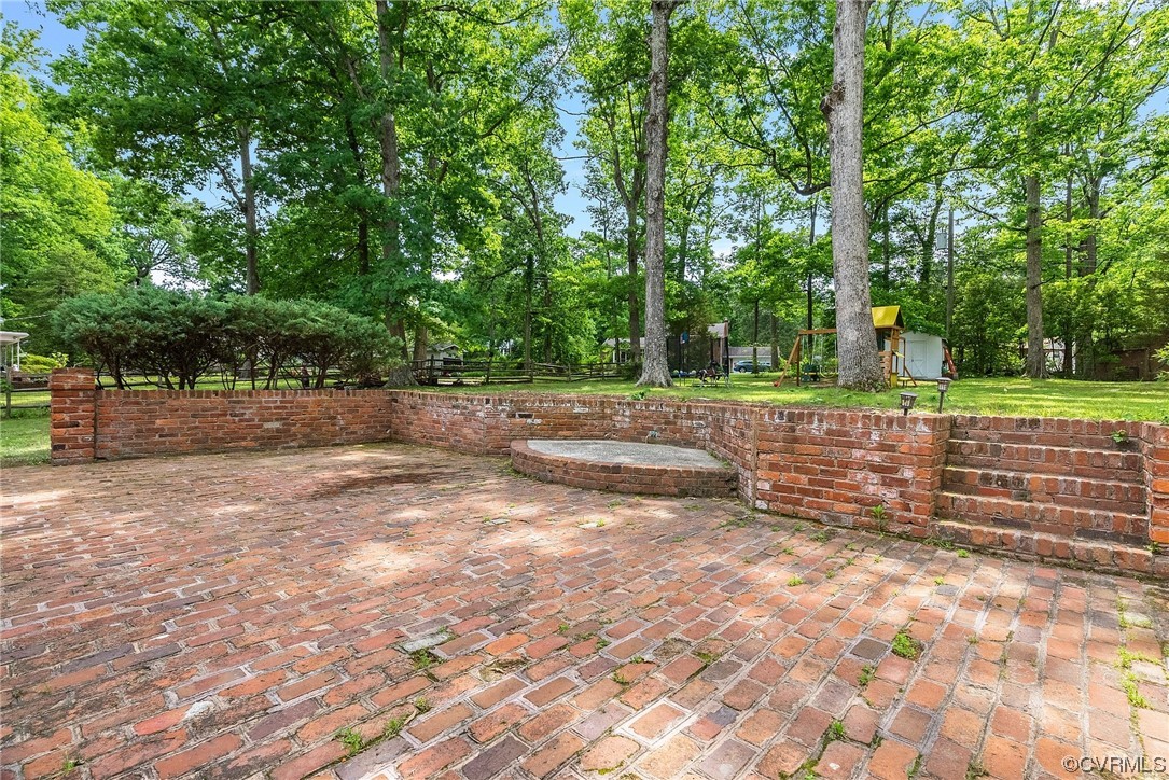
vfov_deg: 73.8
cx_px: 584
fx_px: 520
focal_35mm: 16
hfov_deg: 96.7
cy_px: 390
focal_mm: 16
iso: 800
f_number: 8
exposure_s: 1/50
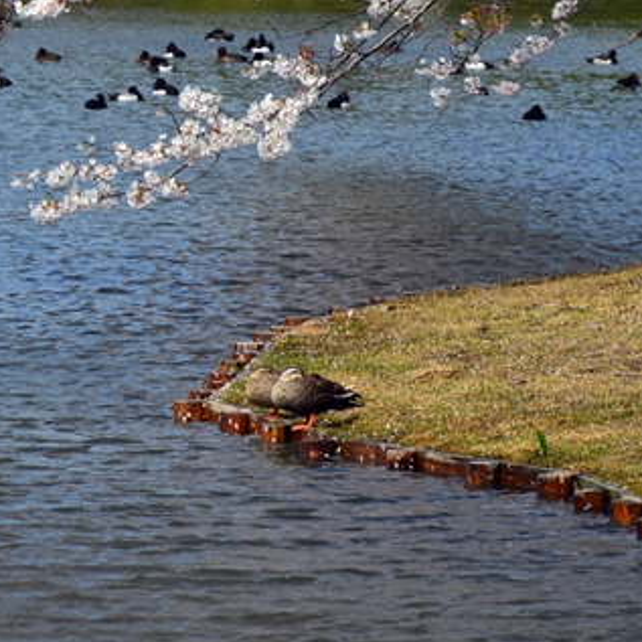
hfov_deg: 2.7
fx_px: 13492
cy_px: -164
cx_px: 340
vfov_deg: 2.7
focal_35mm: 643
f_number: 11
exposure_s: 1/500
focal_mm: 300
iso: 400
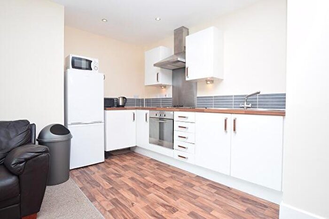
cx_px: 164
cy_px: 110
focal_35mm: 18
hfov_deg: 90.0
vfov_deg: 67.3
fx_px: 164
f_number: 4.5
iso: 400
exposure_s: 1/80
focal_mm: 12
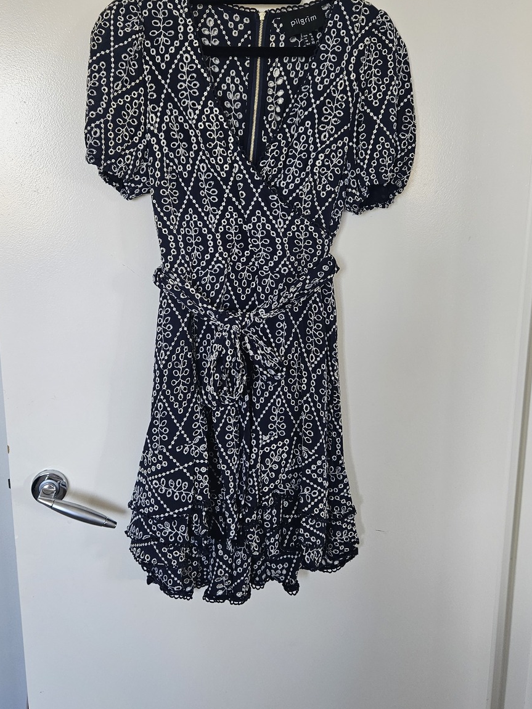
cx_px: 245
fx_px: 655
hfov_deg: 44.1
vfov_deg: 56.6
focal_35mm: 32
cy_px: 303
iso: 320
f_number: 1.8
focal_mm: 5.4
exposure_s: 1/142
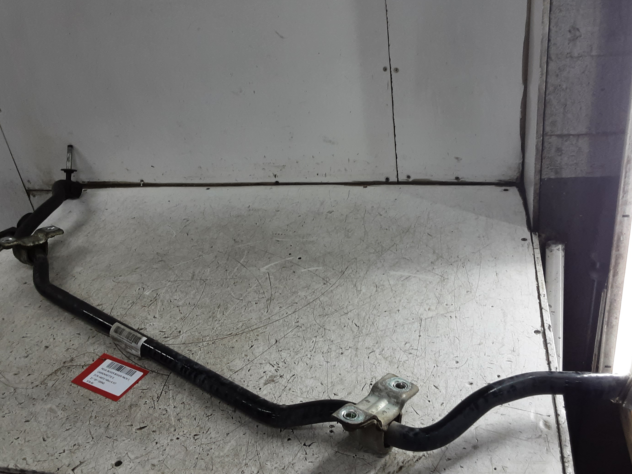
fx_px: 584
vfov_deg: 44.1
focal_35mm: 32
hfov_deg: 56.8
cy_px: 220
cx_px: 330
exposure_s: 1/50
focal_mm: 2.91
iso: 64
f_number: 1.9
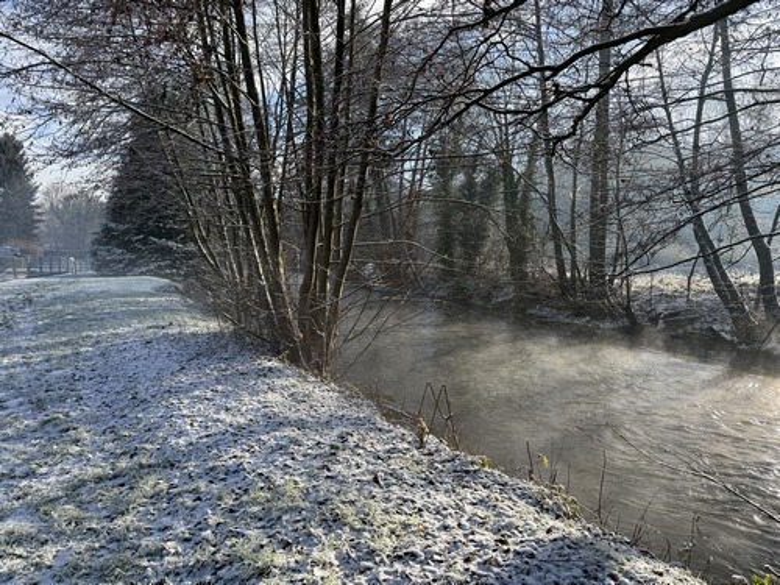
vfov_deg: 56.8
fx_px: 541
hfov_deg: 71.6
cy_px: 292
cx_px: 390
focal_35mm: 24
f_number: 1.78
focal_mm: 6.76
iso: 80
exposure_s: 1/2053
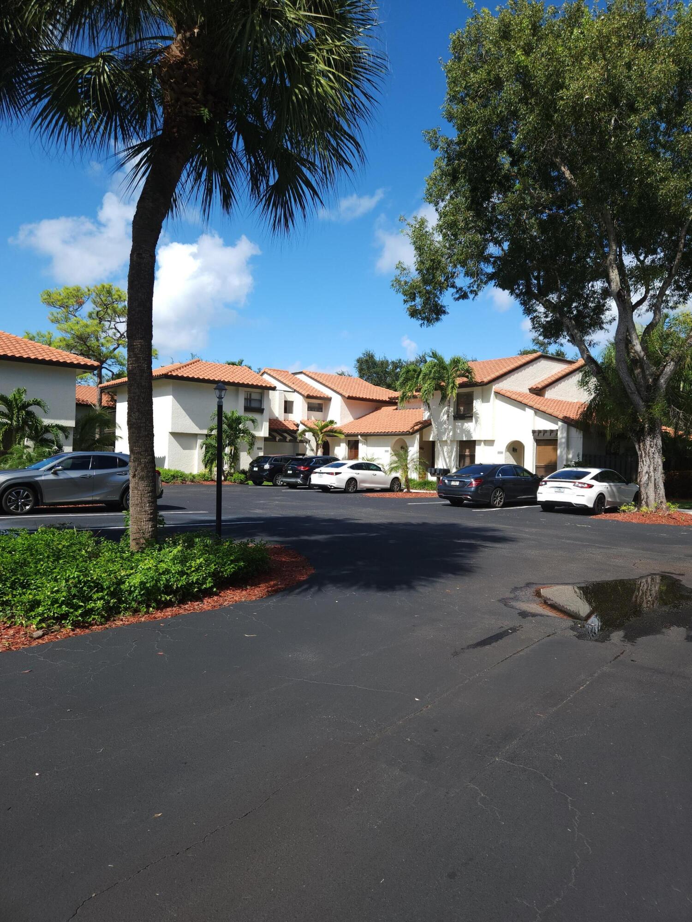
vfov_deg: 73.9
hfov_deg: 58.9
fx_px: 613
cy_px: 461
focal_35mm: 23
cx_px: 346
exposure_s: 1/1860
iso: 40
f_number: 1.8
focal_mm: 5.4
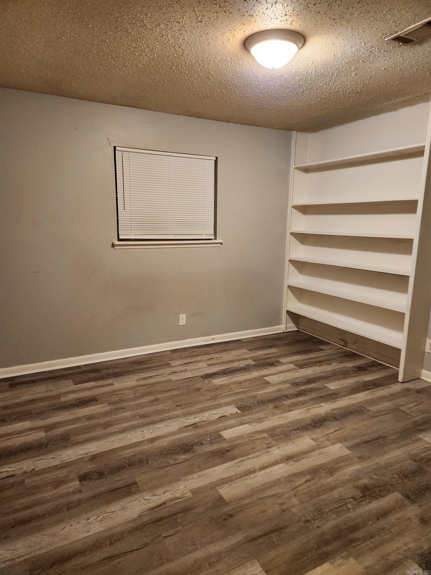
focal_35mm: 23
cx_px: 216
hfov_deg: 58.9
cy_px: 288
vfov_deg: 73.9
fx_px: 382
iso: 1000
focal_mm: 5.4
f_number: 1.8
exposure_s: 1/120
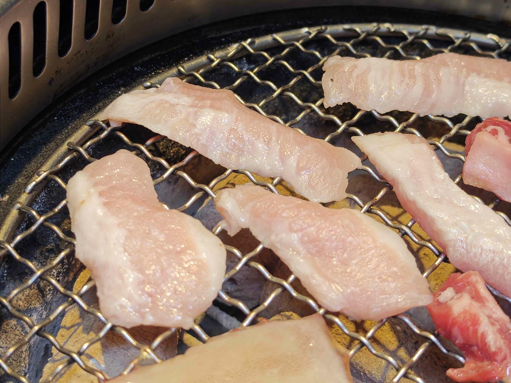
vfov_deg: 21.9
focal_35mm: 67
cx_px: 256
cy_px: 192
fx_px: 989
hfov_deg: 29.0
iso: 125
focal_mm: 8.72
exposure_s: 1/120
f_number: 2
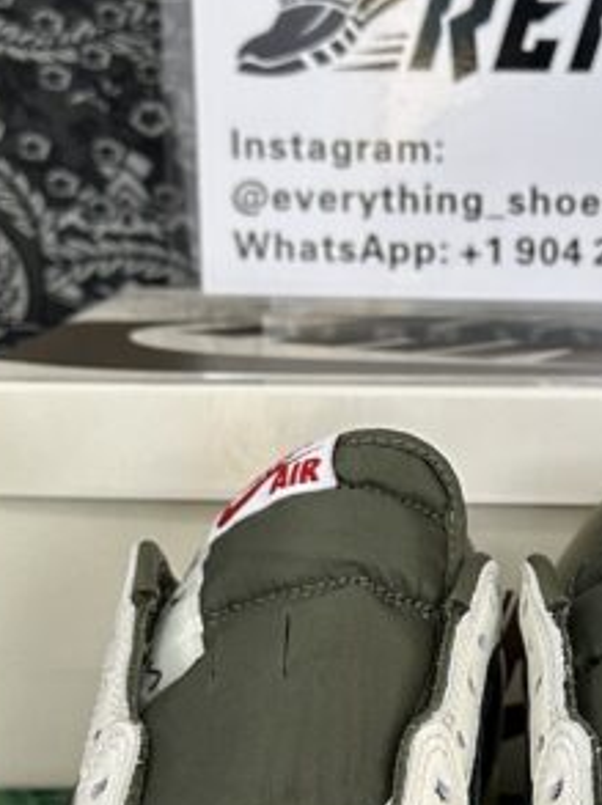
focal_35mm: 84
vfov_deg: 23.3
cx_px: 533
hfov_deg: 17.3
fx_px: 1952
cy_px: 489
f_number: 1.78
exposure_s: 1/103
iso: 250
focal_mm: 6.86
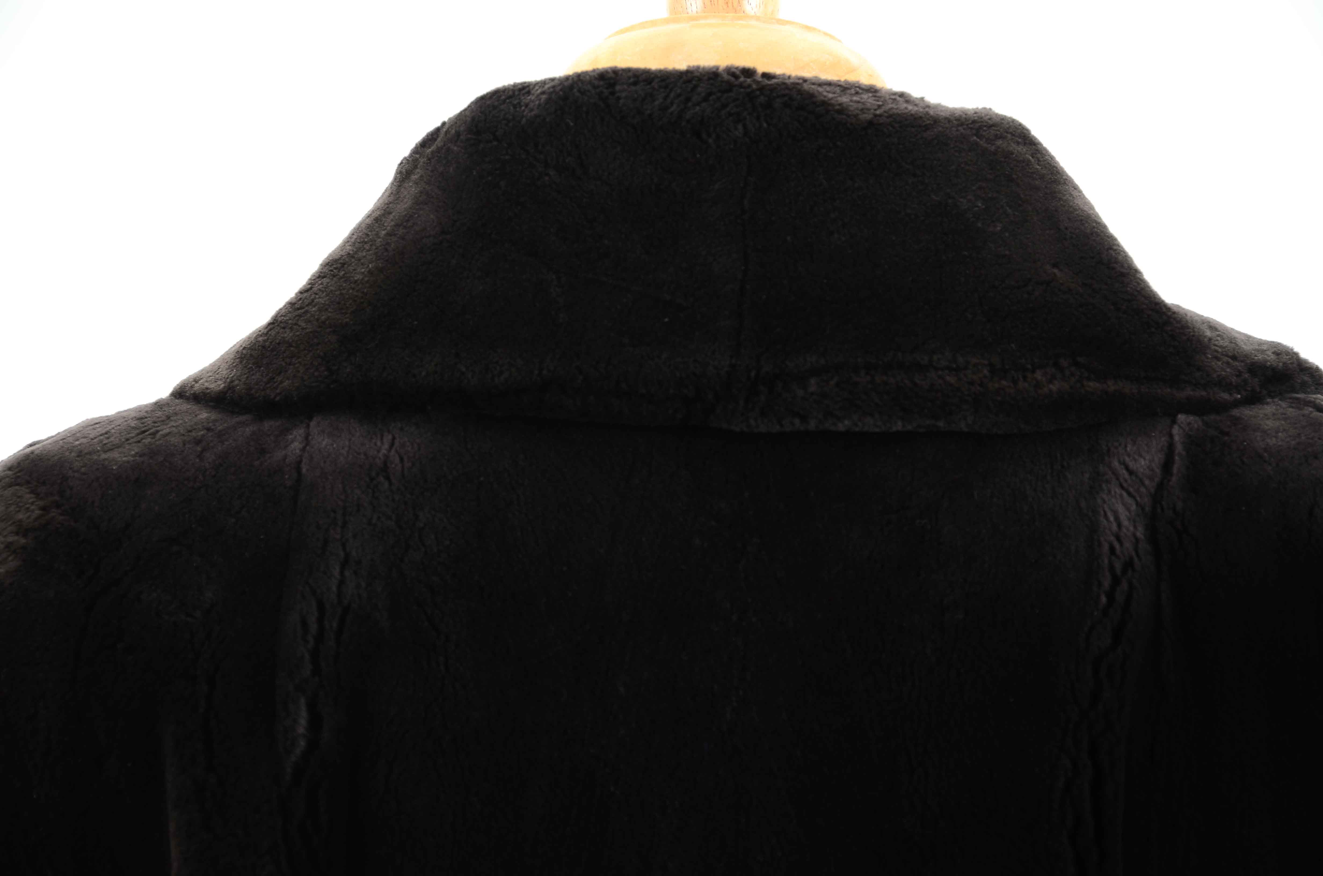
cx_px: 662
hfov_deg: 13.1
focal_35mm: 158
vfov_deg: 8.7
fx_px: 5776
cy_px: 438
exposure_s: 1/80
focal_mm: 105
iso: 160
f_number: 6.3
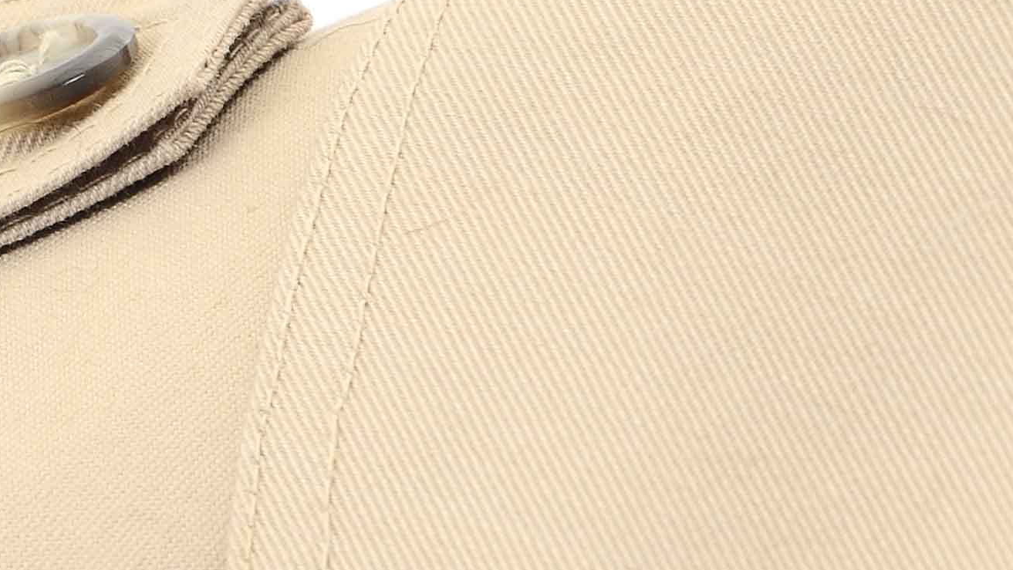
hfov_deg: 3.5
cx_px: 340
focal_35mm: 618
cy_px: 1106
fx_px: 16601
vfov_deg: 2.0
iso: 160
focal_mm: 105
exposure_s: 1/80
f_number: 8
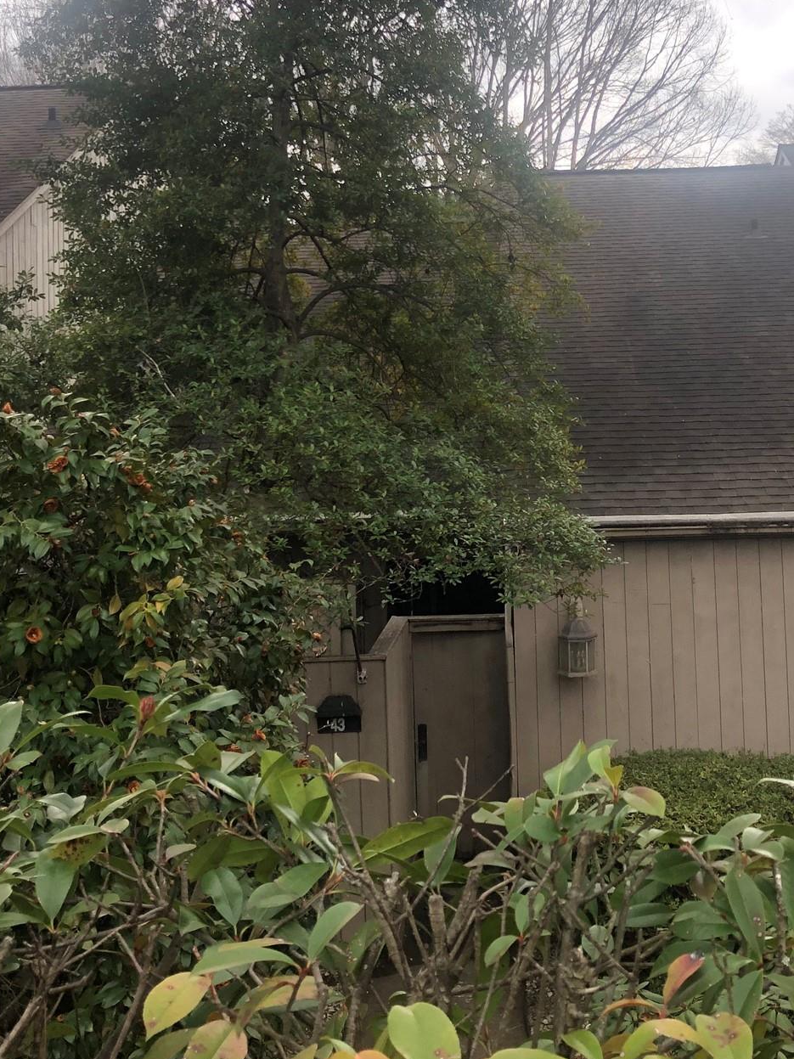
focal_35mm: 46
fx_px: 1407
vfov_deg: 41.0
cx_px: 550
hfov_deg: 31.2
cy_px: 420
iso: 25
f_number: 1.8
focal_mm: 3.99
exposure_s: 1/120
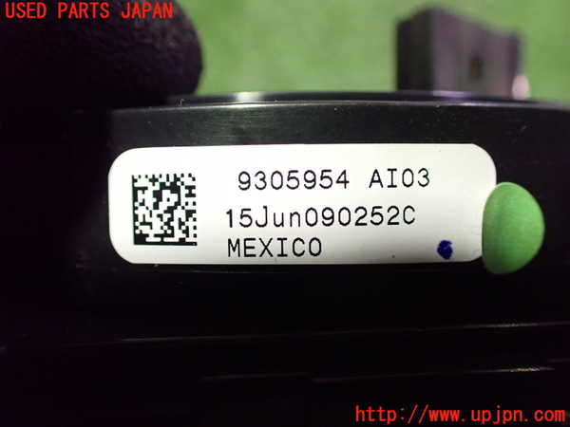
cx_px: 285
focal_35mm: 30
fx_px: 494
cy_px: 214
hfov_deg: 60.0
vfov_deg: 46.8
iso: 1000
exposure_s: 1/30
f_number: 2.3
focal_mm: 5.4
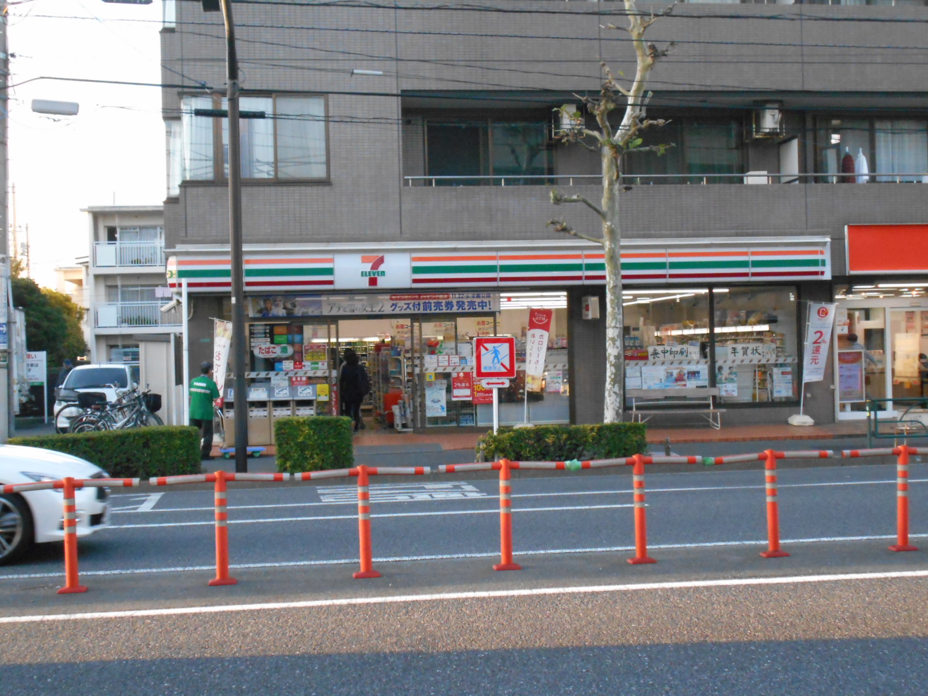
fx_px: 1340
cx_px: 464
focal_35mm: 50
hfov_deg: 38.2
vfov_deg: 29.1
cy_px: 348
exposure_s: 1/250
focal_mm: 8.8
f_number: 4.5
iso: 640
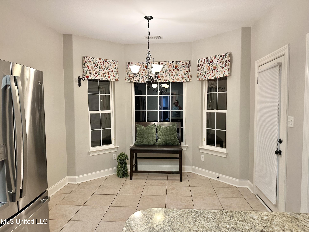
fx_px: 214
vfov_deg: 56.8
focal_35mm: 24
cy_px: 116
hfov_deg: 71.6
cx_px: 154
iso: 320
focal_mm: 6.86
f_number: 1.78
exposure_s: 1/60
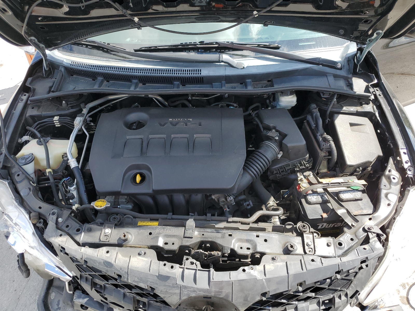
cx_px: 208
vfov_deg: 53.1
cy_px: 156
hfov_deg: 67.3
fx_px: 312
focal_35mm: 26
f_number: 1.5
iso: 50
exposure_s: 1/833
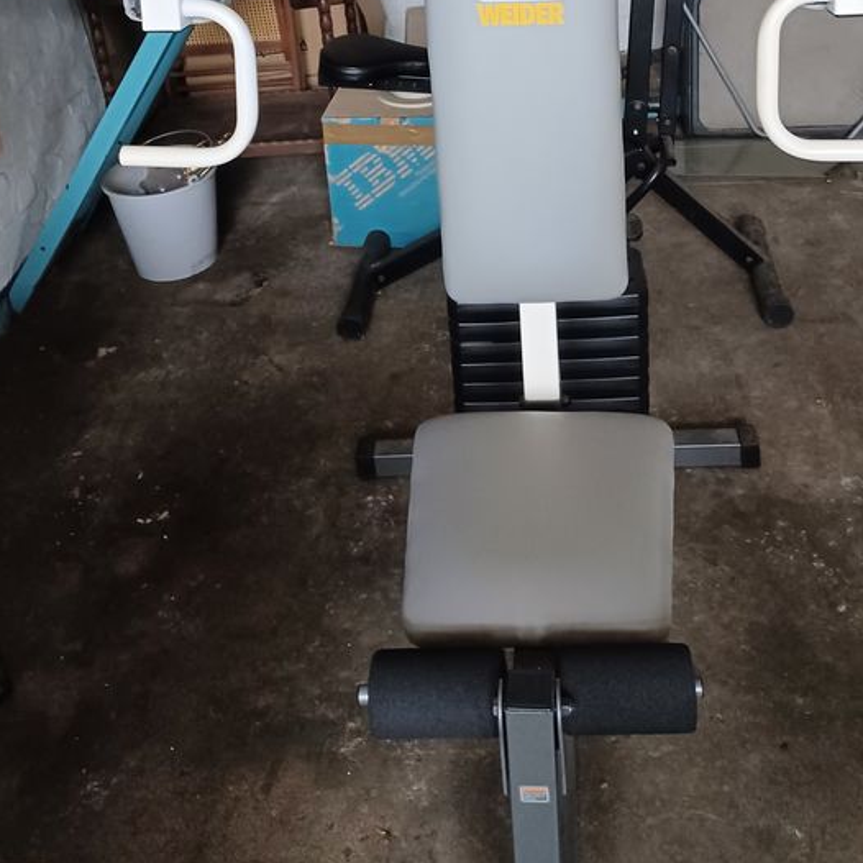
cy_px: 59
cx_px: 484
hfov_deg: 40.0
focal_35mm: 42
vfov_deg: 37.0
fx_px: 1185
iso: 640
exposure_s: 1/25
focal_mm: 4.6
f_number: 1.8
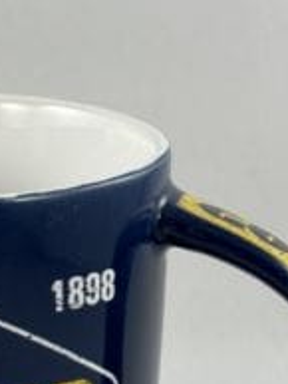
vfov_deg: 11.9
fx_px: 1839
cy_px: 264
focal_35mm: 166
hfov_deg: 8.8
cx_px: -58
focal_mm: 6.86
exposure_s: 1/100
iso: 64
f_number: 1.78
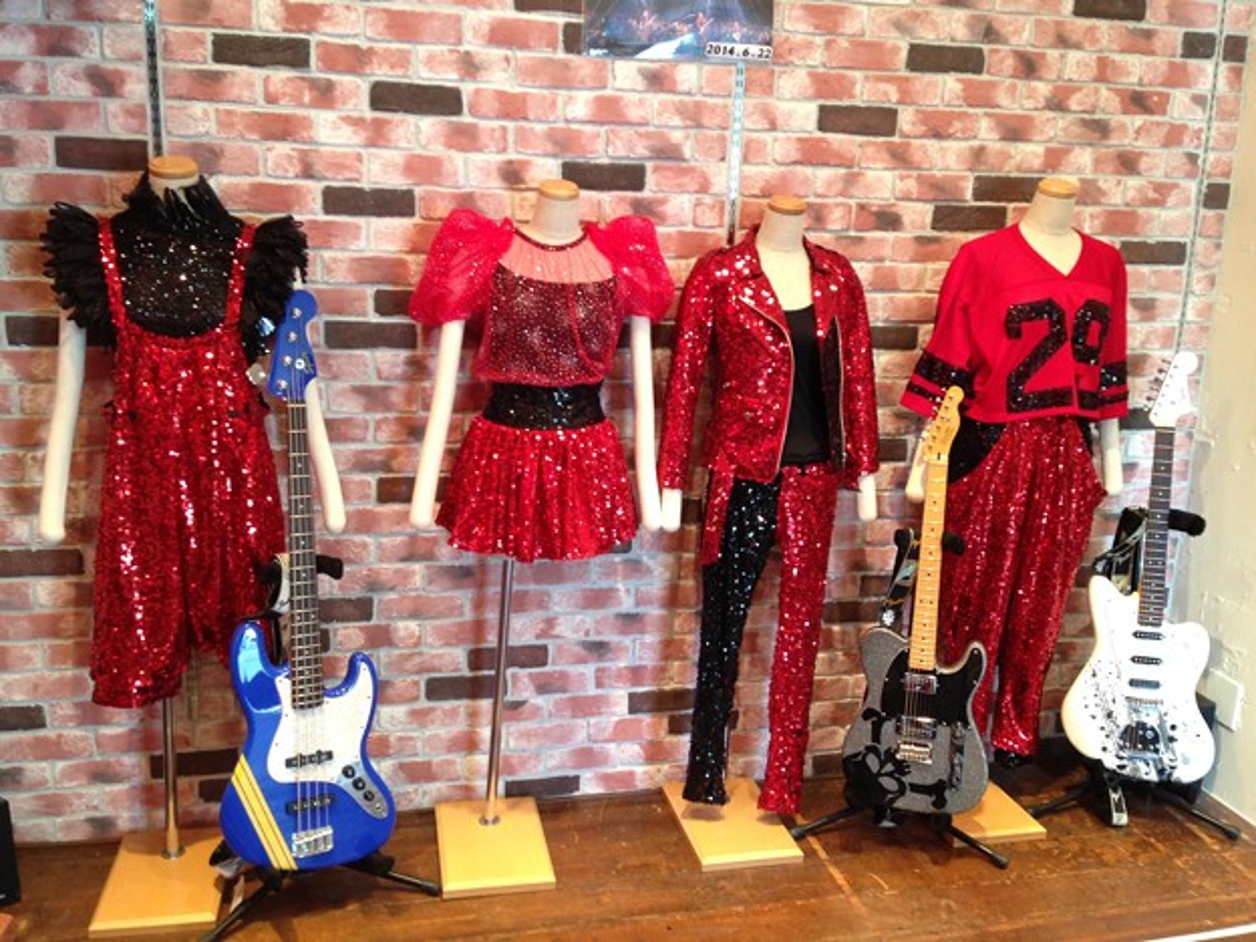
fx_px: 1197
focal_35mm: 33
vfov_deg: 42.9
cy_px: 471
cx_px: 628
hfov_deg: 55.4
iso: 125
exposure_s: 1/20
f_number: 2.4
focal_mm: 4.12
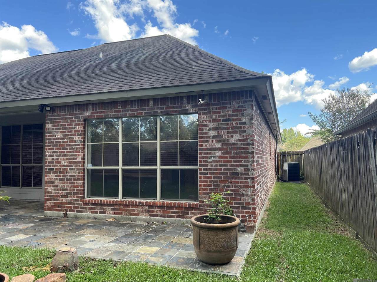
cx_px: 188
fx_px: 283
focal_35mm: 26
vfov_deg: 53.1
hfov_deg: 67.3
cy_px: 141
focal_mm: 5.7
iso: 50
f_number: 1.5
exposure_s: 1/490
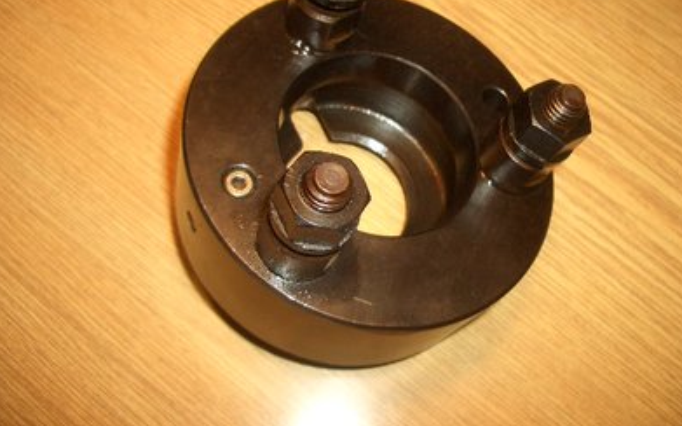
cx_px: 344
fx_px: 706
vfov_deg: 33.4
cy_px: 169
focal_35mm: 38
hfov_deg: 51.6
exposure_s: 1/60
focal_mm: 5.8
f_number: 2.6
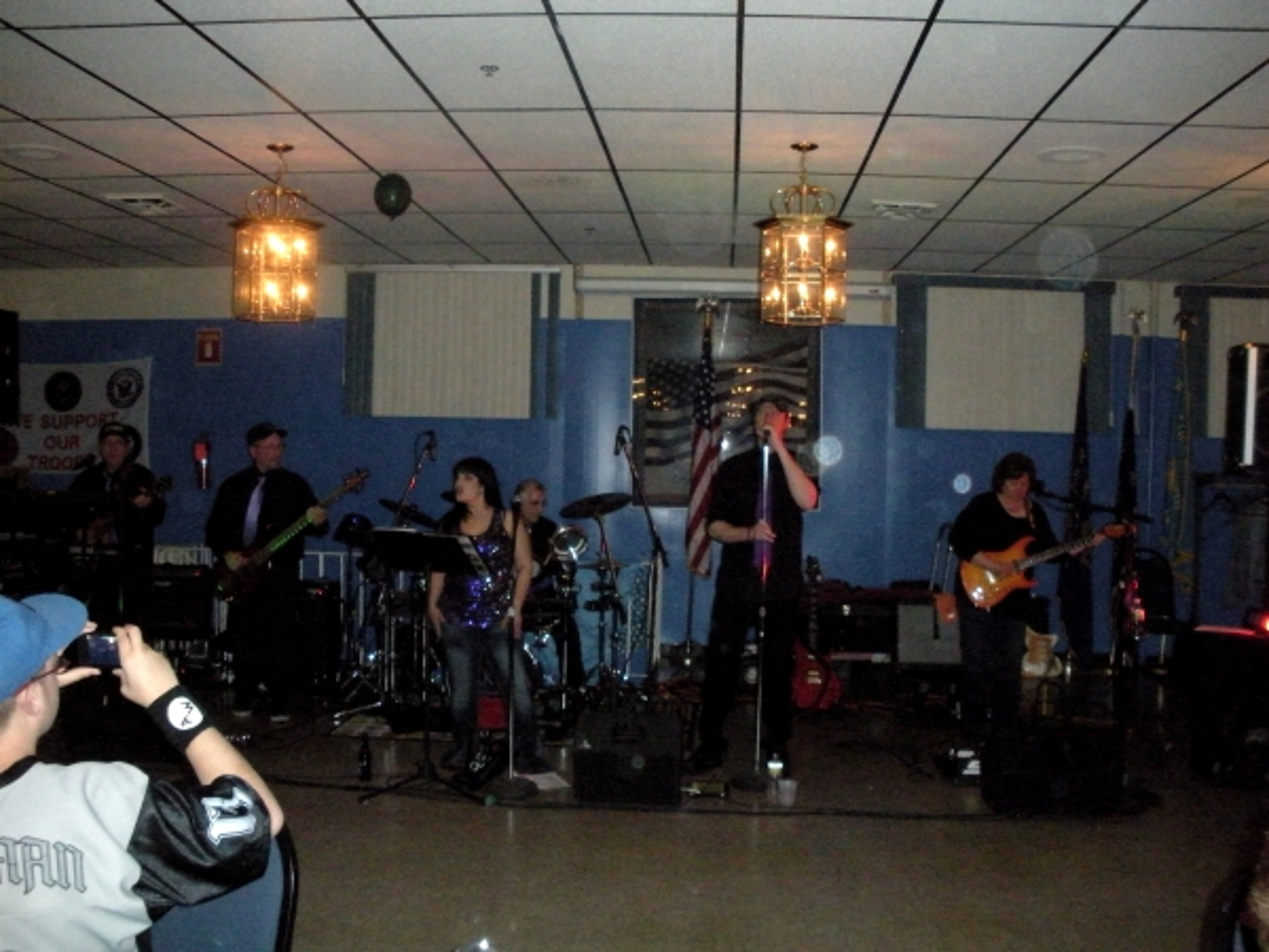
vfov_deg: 39.7
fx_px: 1320
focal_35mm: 36
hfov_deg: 51.4
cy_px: 476
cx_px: 634
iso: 800
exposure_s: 1/60
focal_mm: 6.3
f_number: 3.5
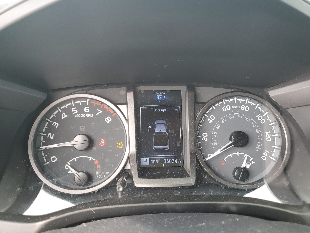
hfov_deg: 67.3
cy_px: 116
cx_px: 155
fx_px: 233
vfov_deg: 53.1
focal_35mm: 26
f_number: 1.5
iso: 50
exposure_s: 1/60.2
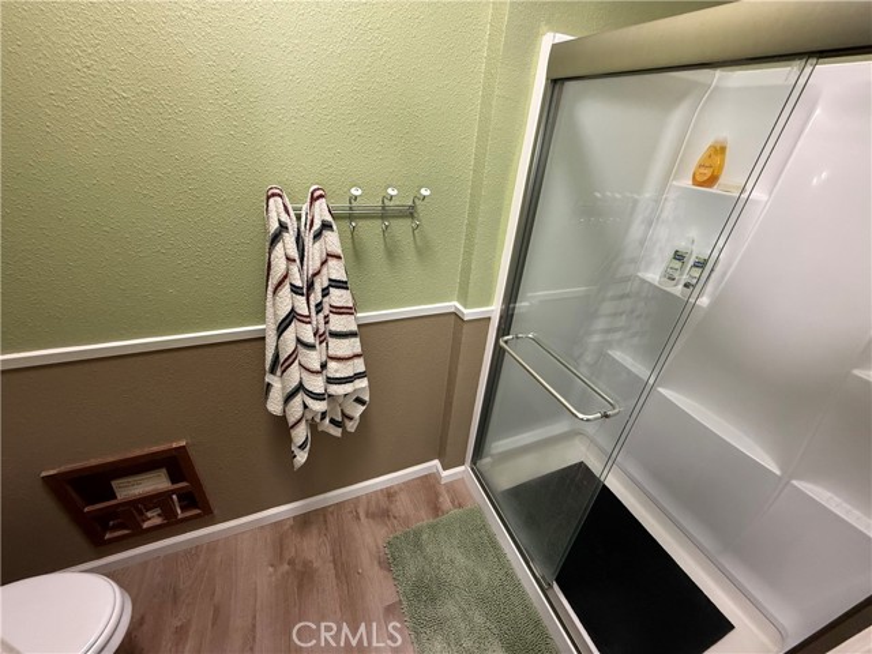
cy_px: 327
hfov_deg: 102.1
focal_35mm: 14
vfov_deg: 85.7
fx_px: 353
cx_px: 436
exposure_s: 1/60
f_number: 2.2
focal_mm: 2.22
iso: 320
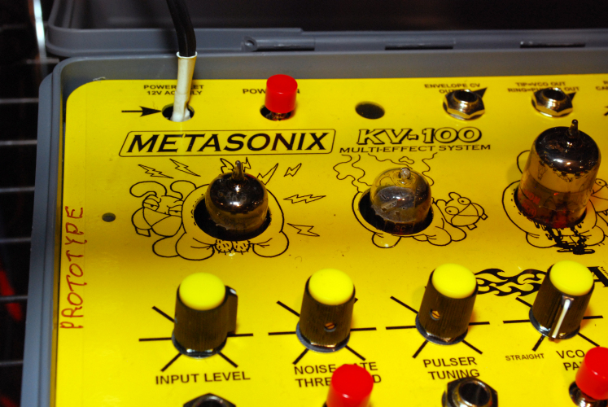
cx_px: 304
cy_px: 204
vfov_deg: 23.8
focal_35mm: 57
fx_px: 964
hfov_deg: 35.0
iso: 640
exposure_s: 1/60
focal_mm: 38
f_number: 10
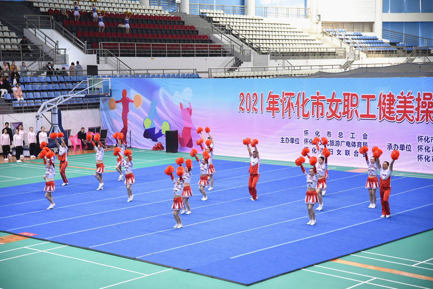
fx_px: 842
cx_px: 216
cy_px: 144
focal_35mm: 70
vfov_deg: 19.5
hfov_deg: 28.8
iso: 1000
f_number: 2.8
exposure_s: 1/125
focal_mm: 70
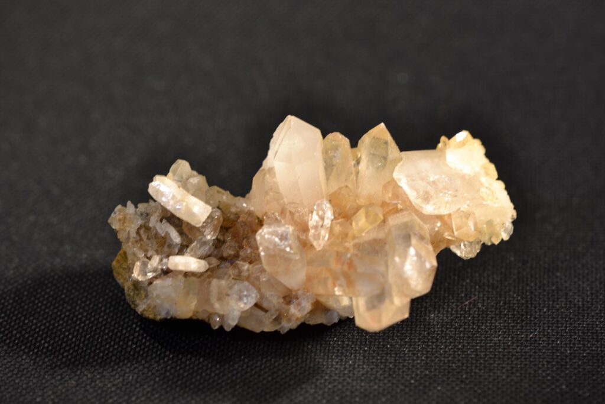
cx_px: 302
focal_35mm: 128
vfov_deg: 10.8
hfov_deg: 16.1
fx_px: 2143
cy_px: 202
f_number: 6.3
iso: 100
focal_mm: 85
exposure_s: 1/10
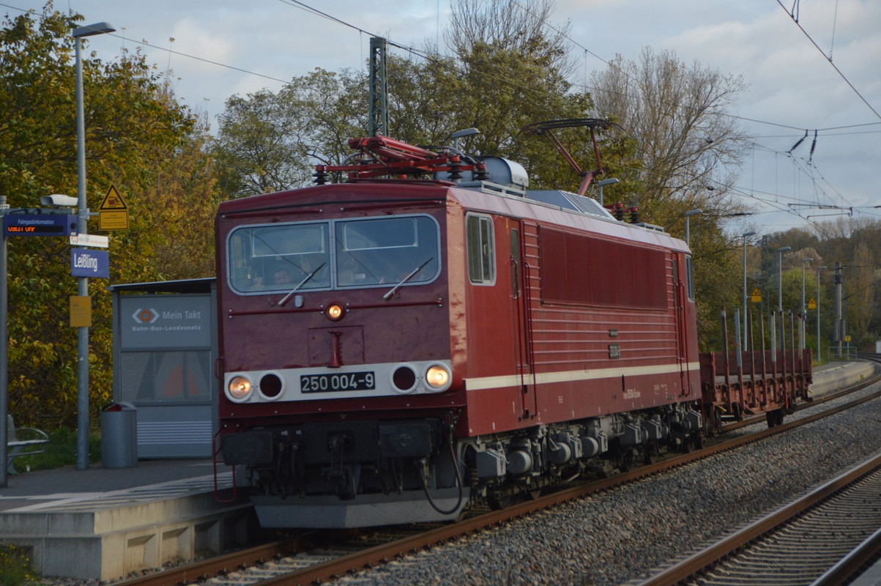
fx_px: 2274
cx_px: 440
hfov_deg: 21.9
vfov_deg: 14.7
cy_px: 293
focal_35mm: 93
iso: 400
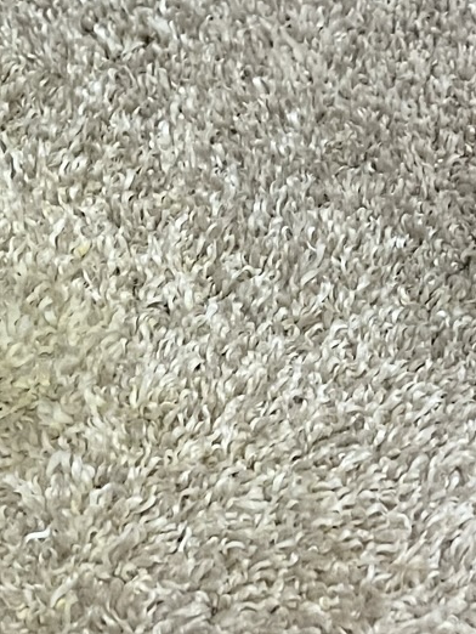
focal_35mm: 102
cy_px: 267
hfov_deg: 14.5
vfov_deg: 19.2
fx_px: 1869
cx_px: 362
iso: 500
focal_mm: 5.7
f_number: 1.5
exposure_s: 1/41
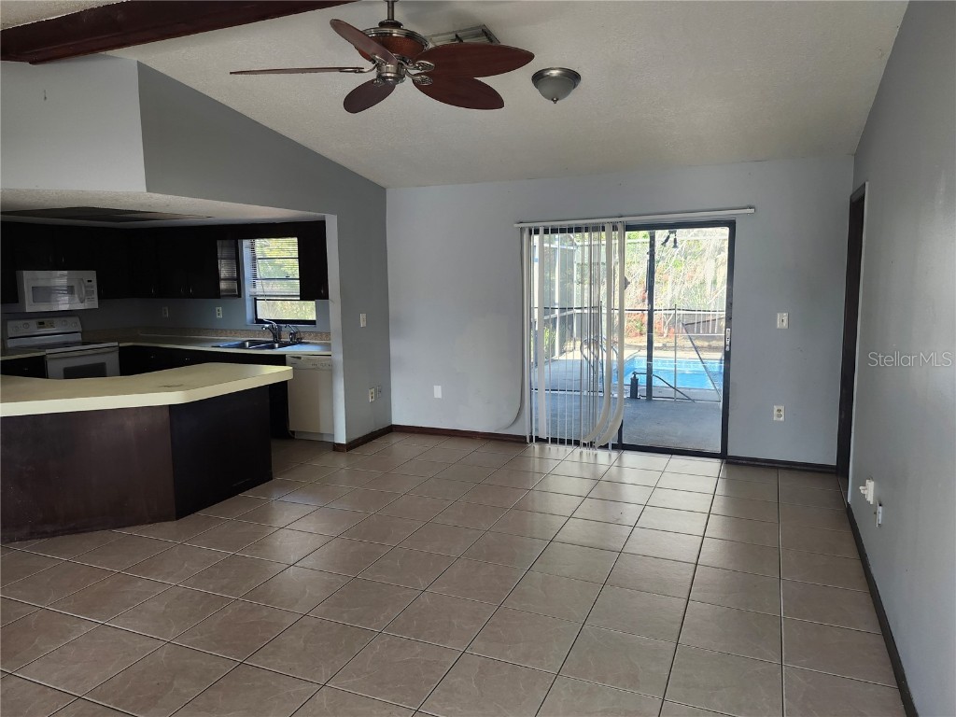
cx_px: 478
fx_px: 635
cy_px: 358
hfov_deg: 73.9
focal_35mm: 23
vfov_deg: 58.9
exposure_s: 1/180
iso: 125
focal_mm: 5.54
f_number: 1.8
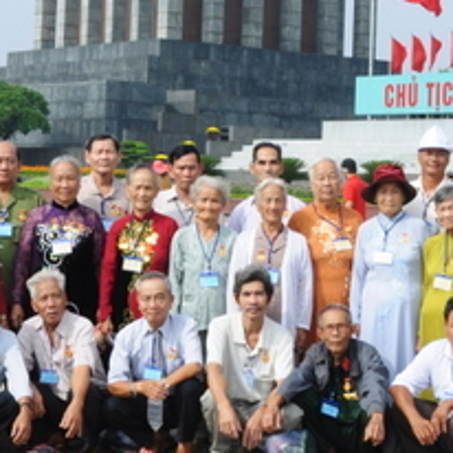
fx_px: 1614
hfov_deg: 16.0
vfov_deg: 15.9
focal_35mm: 109
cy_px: 92
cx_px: 270
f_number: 14
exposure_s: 1/125
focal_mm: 22
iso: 250
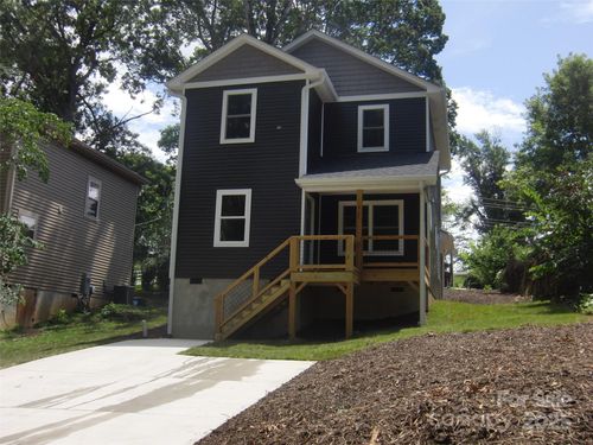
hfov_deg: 52.6
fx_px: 600
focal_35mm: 35
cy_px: 222
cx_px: 296
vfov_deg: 40.7
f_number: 3.6
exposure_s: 1/800
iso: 100
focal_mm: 6.1
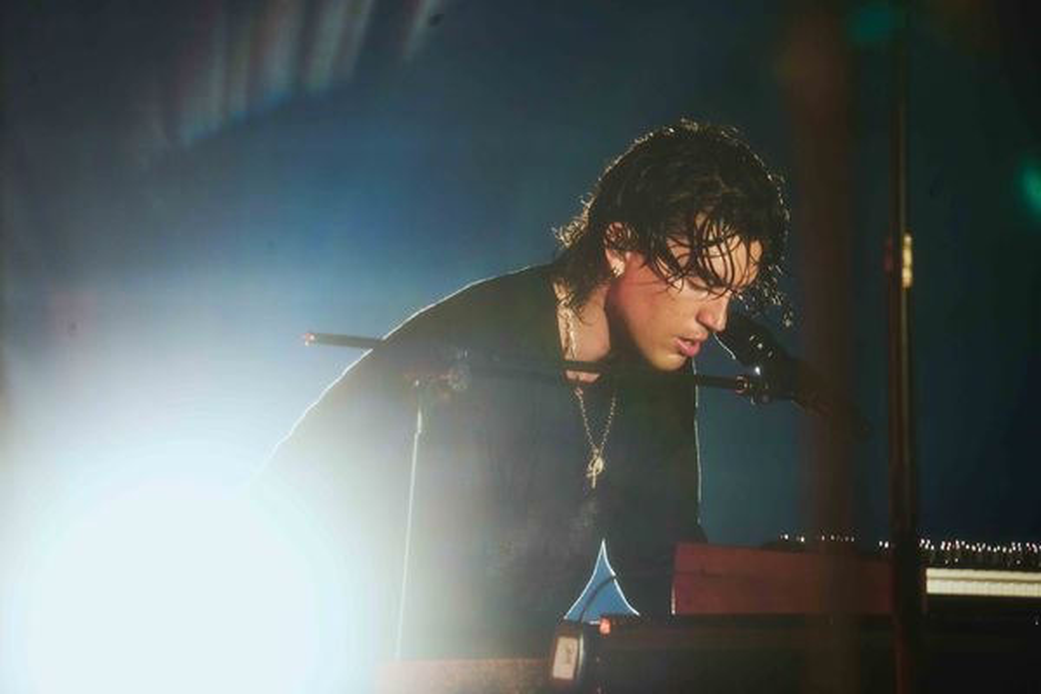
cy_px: 347
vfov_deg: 3.3
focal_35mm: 414
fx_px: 11971
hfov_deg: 5.0
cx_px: 520
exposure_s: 1/400
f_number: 6.3
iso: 1250
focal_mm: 414
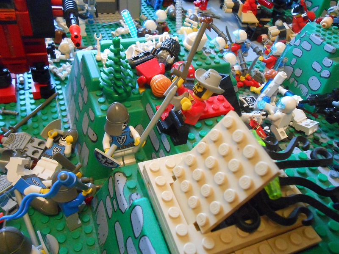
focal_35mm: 30
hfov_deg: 60.0
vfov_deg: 46.8
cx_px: 170
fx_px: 294
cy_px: 127
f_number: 3.8
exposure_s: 1/6
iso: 800
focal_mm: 5.3
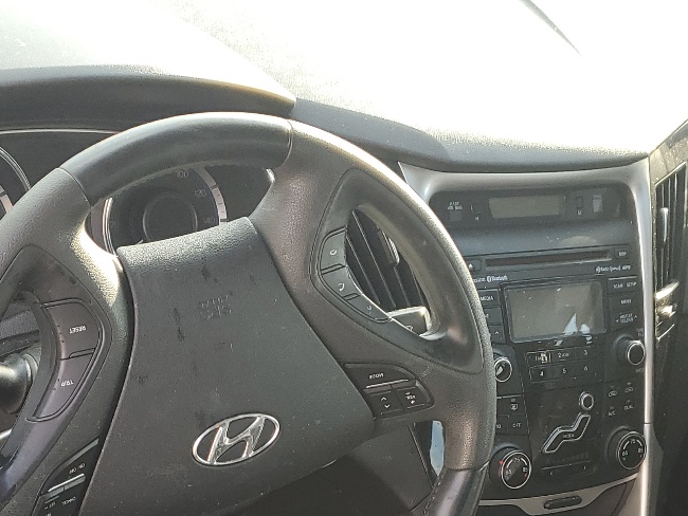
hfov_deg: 30.2
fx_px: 1272
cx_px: 291
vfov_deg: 21.4
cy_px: 608
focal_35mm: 64
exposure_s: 1/213
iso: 50
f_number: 1.5
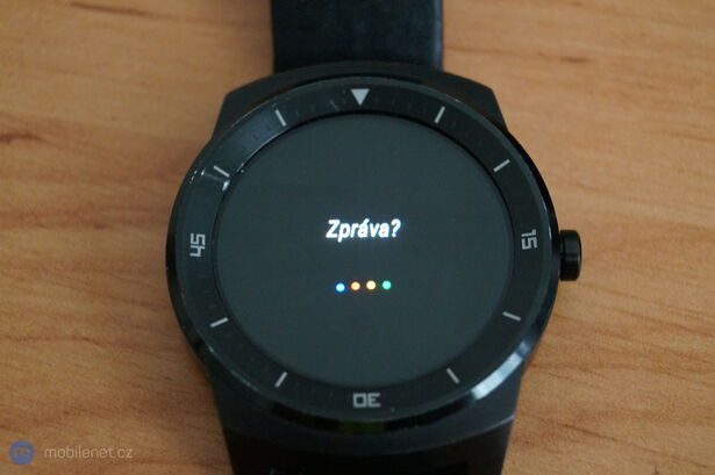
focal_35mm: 82
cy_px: 238
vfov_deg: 16.5
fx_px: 1637
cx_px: 358
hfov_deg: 24.6
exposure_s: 1/8
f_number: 5.6
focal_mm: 55
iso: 3200
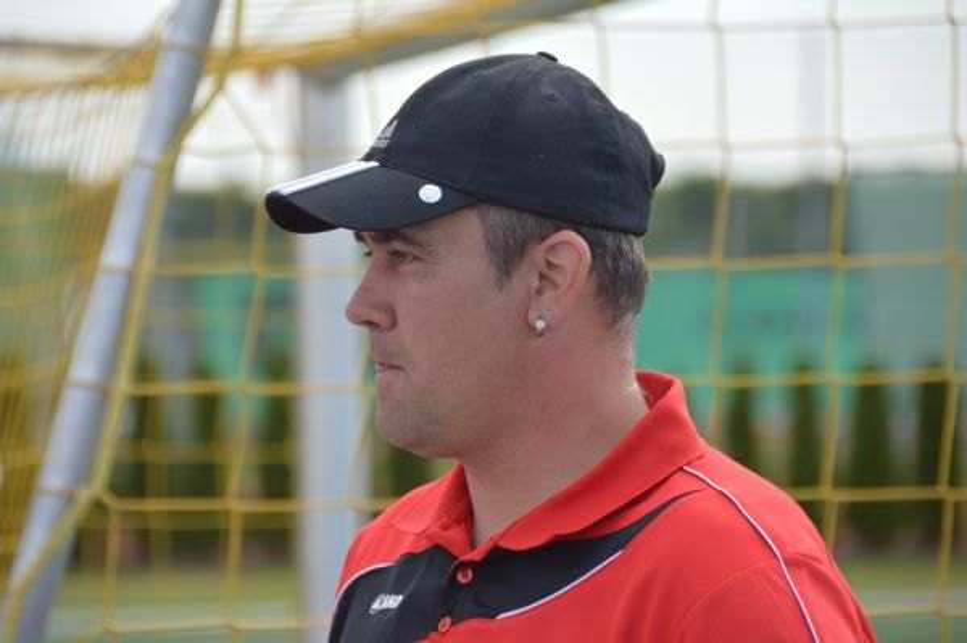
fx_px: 6844
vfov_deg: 5.4
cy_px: 322
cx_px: 484
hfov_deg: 8.1
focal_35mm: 255
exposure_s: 1/500
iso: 220
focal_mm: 170
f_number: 5.6
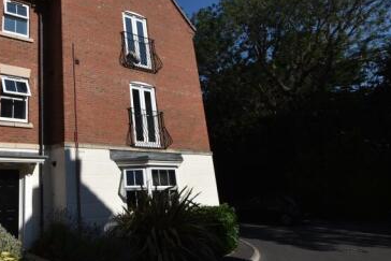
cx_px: 52
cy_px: 86
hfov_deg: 59.2
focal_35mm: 27
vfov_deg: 47.2
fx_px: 293
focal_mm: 10
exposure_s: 1/320
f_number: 9
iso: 100
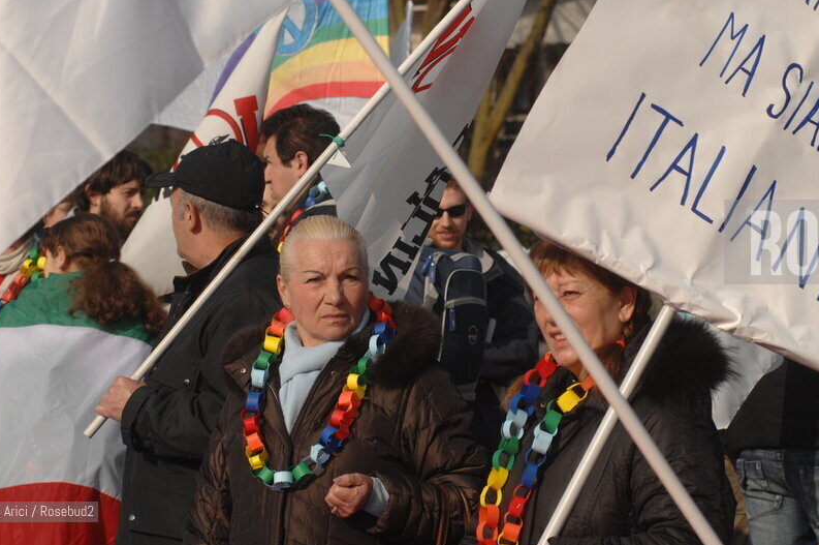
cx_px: 495
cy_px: 180
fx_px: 3727
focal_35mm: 164
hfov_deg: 12.5
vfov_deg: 8.3
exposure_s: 1/1000
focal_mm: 80
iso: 200
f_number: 7.1
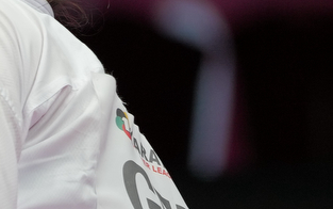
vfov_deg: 0.9
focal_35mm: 1405
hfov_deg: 1.5
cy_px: 164
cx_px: -469
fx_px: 12758
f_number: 2.8
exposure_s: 1/1000
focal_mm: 180
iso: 320
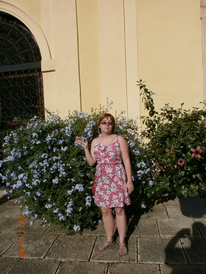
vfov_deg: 65.3
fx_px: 214
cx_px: 103
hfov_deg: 51.4
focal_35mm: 27
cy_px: 137
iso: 100
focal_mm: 4.8
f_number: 10
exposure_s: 1/400
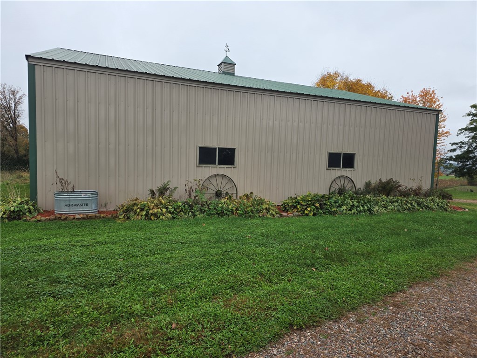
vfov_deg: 58.9
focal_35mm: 23
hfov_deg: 73.9
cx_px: 238
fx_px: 317
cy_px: 179
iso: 80
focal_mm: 6.3
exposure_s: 1/1681
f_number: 1.7
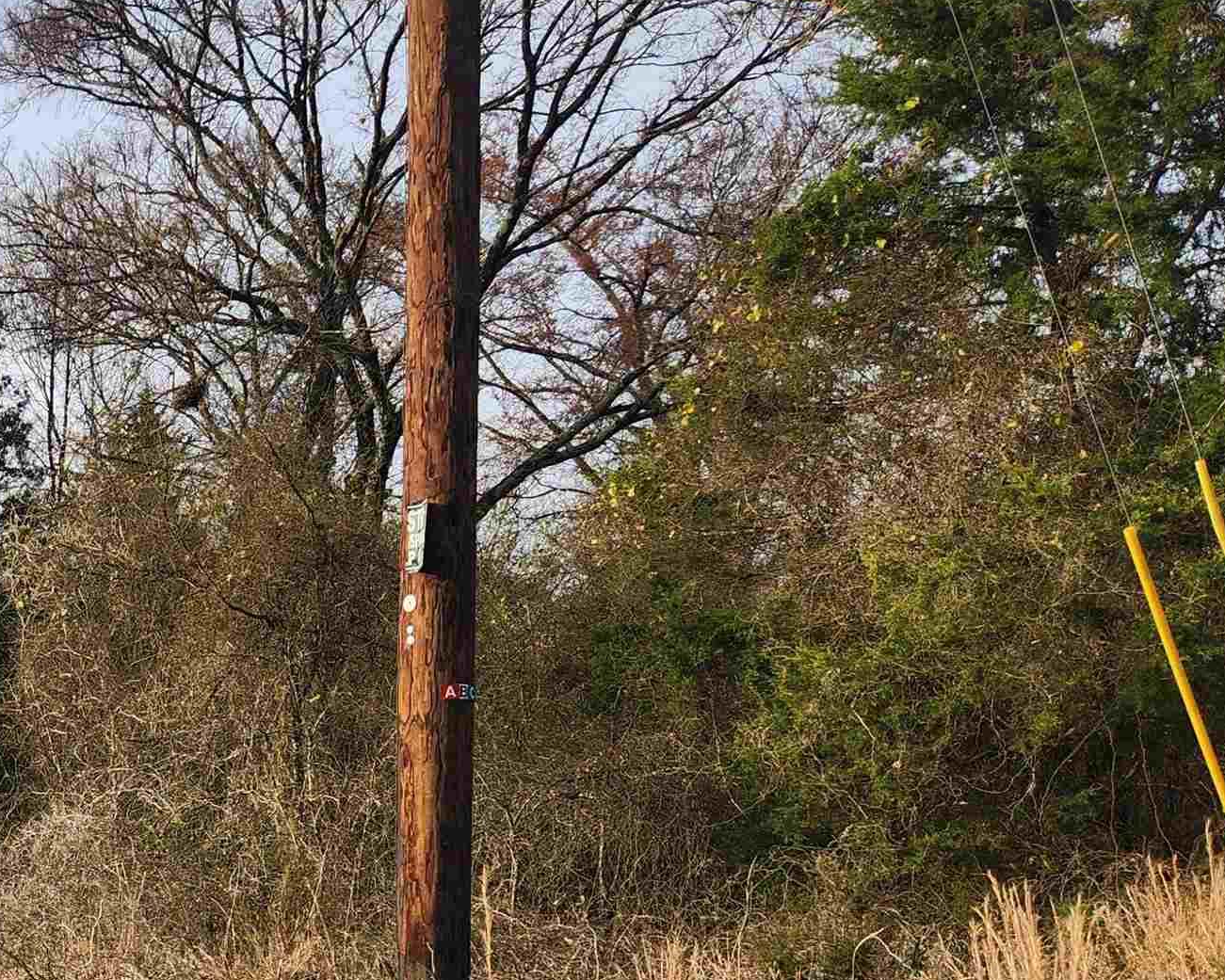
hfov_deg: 30.5
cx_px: -207
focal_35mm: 53
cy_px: 940
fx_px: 1922
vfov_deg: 27.3
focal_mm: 5.4
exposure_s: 1/682
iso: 20
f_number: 1.8
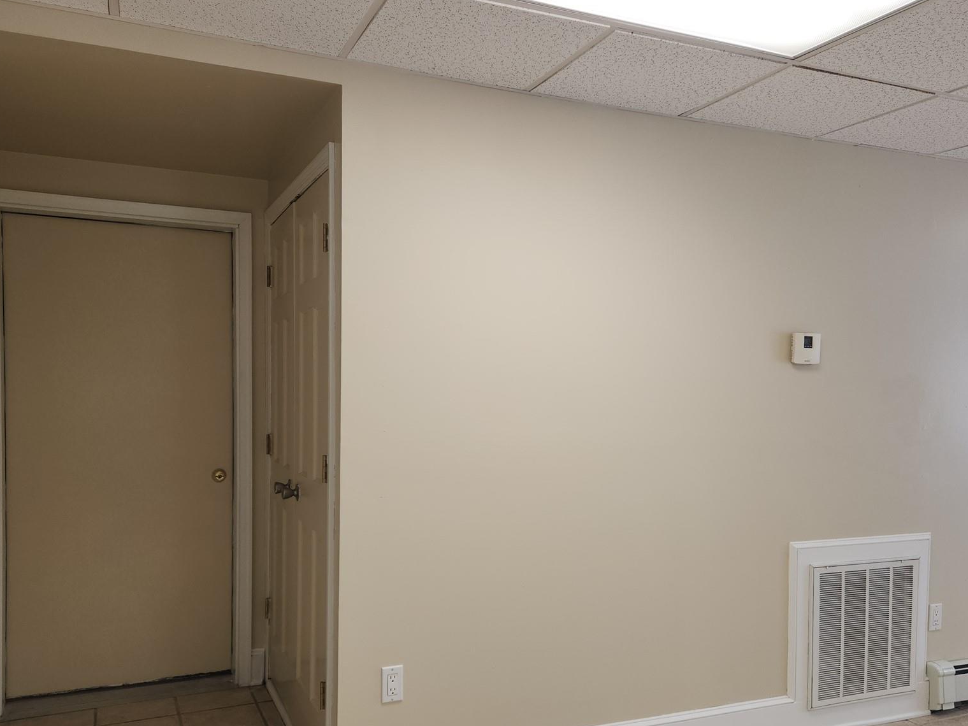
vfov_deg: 45.2
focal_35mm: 31
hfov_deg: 58.3
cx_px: 511
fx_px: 867
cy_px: 443
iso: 20
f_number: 1.8
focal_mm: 5.4
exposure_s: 1/60
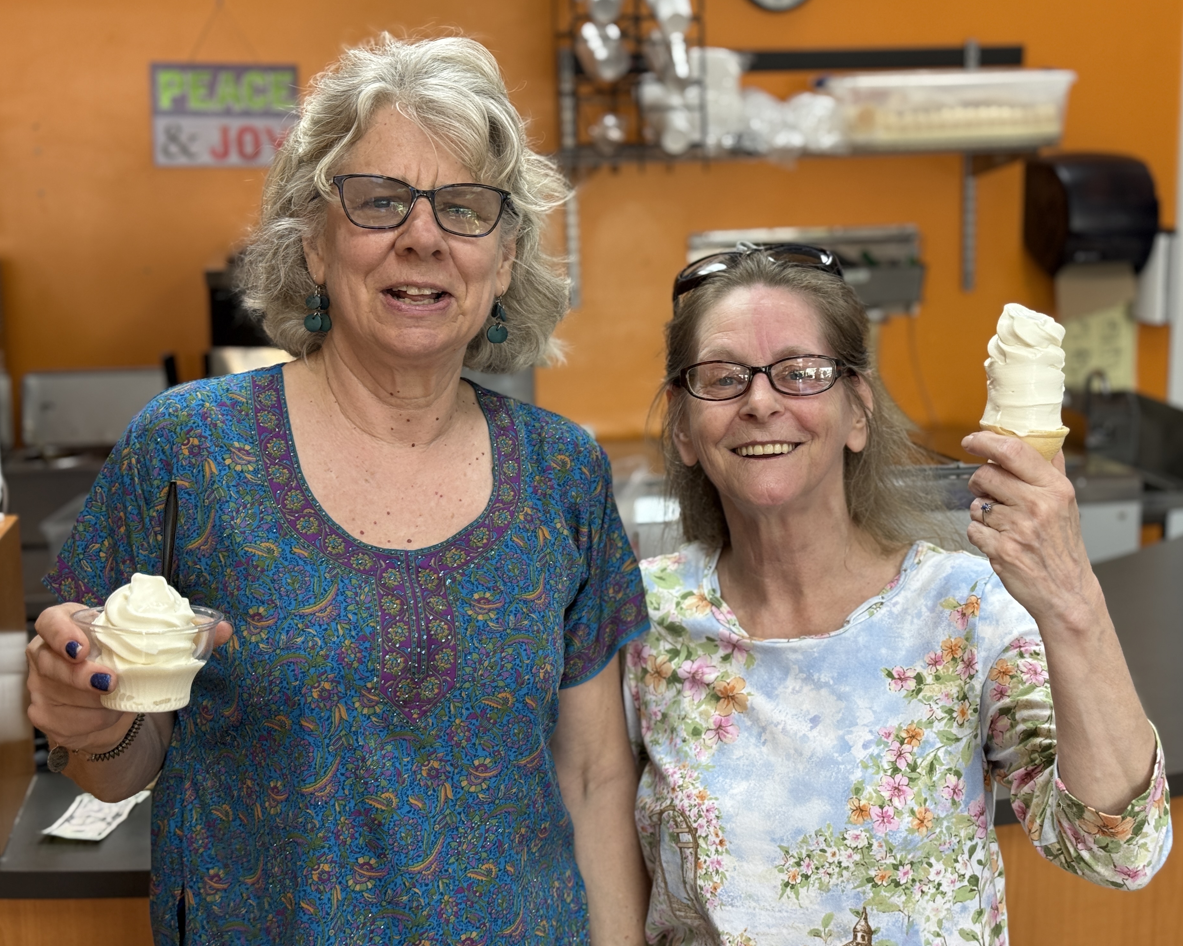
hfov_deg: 36.6
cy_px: 471
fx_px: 1786
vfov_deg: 29.7
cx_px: 641
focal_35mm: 51
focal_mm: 6.76
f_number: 1.78
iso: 100
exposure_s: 1/60
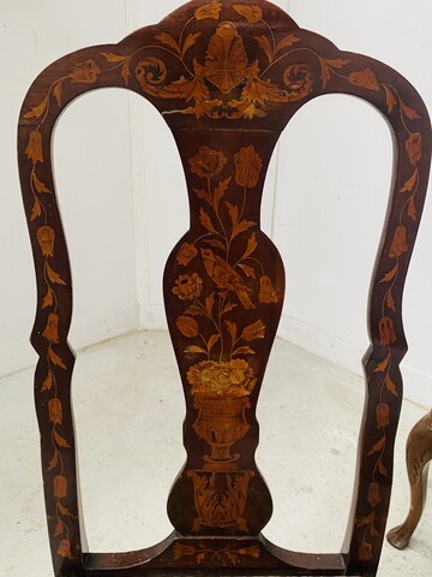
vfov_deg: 67.3
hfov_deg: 53.1
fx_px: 433
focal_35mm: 26
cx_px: 216
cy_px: 288
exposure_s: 1/60
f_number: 1.8
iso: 200
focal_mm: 4.25
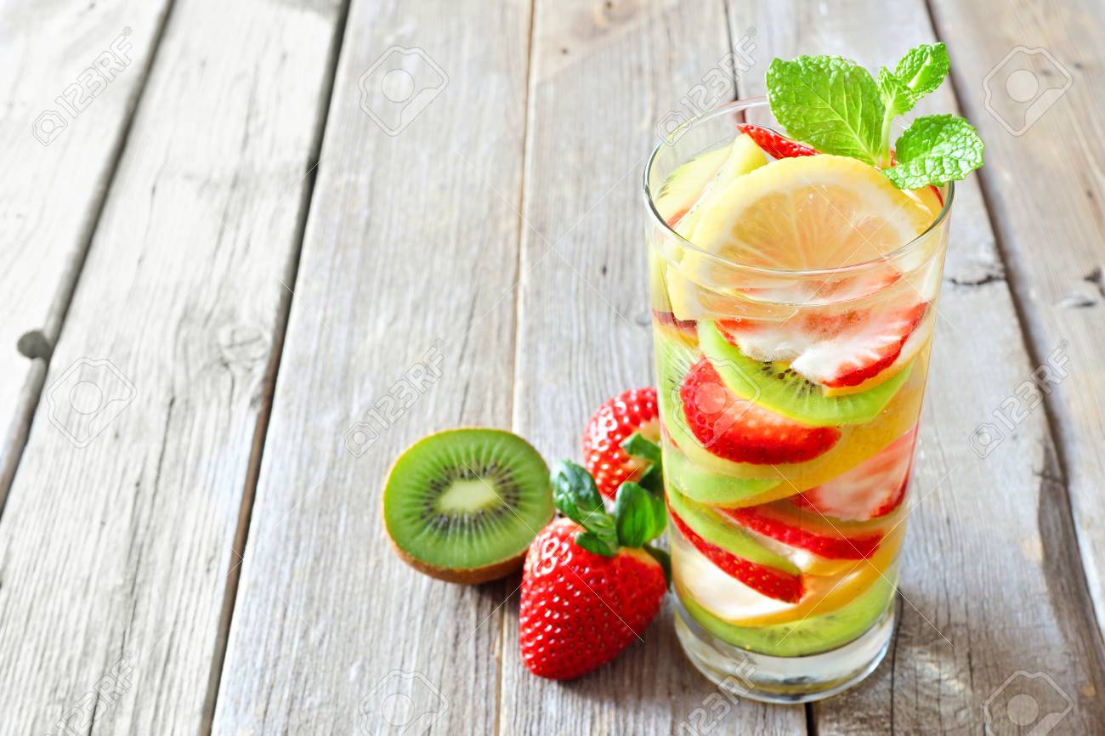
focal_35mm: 52
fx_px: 1611
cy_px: 368
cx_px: 552
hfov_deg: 37.9
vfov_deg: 25.7
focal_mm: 35
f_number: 10
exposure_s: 2
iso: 100
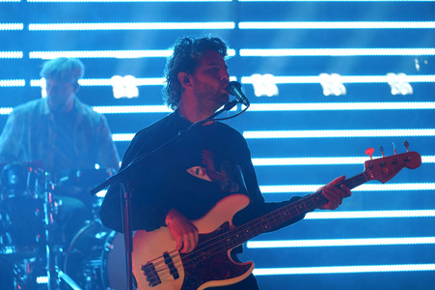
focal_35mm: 264
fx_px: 3188
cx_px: 218
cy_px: 145
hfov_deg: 7.8
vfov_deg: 5.2
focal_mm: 264
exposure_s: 1/500
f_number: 6.3
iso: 2500
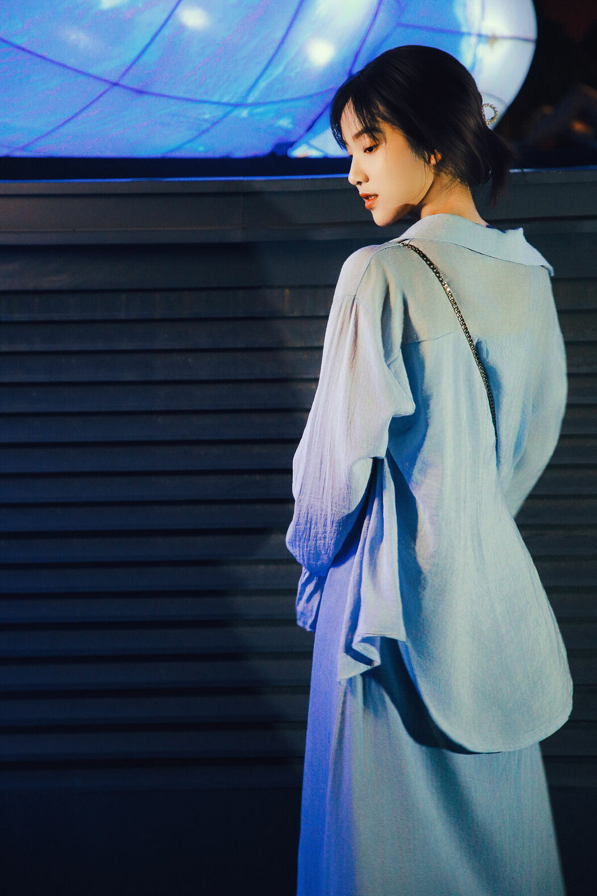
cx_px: 298
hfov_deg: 14.7
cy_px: 448
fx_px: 2313
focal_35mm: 93
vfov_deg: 21.9
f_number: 4
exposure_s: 1/80
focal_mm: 95
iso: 4000
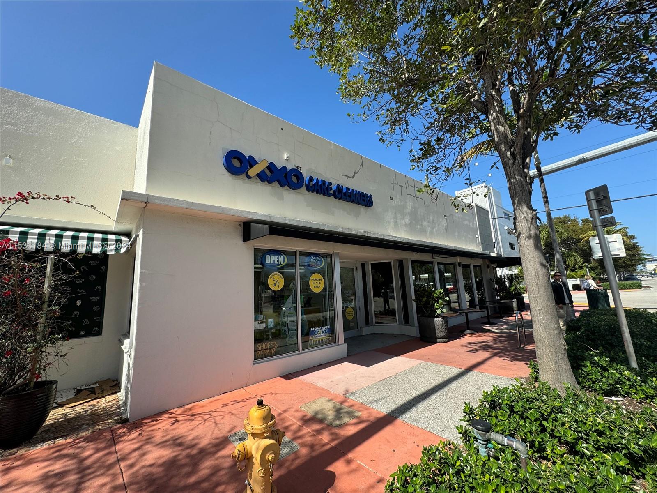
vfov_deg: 85.7
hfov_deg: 102.1
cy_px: 246
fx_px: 266
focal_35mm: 14
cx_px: 328
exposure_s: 1/956
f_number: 2.2
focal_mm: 2.22
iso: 50
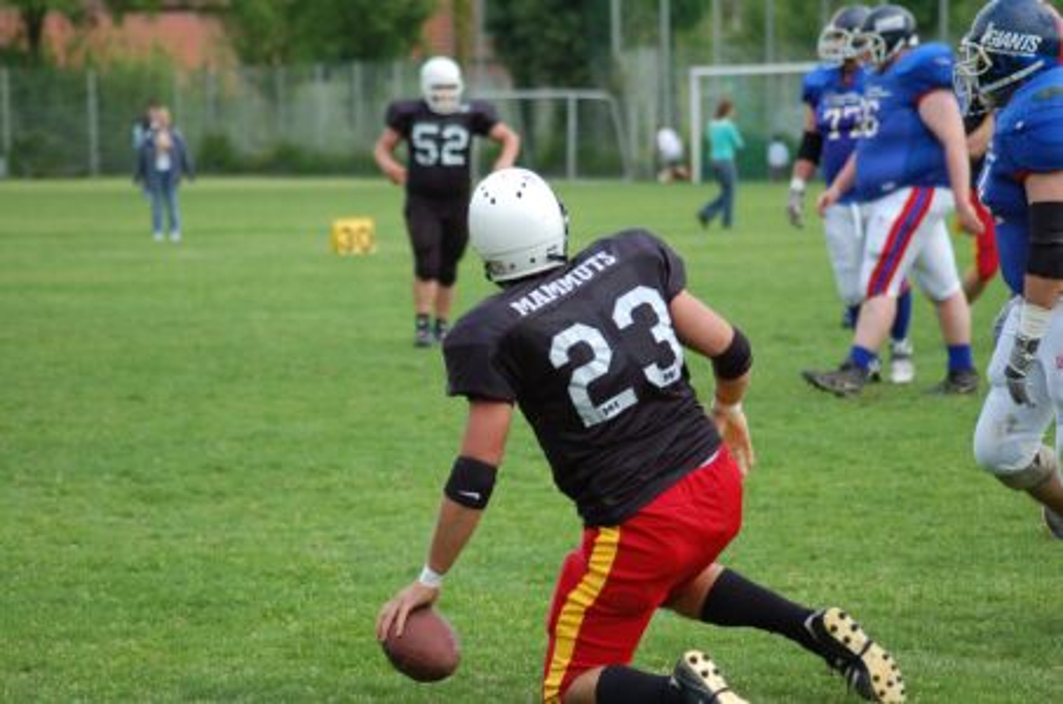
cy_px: 352
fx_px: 4862
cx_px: 532
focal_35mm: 165
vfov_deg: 8.3
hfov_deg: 12.5
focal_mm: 110
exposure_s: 1/1000
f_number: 4.2
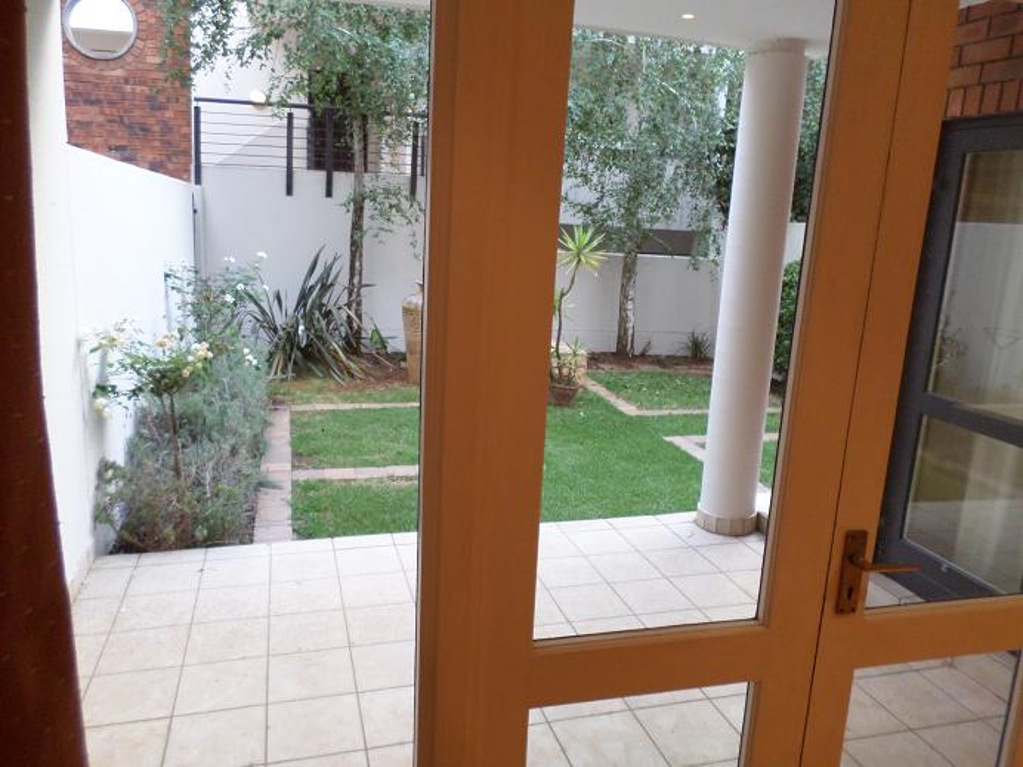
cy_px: 384
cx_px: 512
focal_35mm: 25
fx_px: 739
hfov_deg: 69.4
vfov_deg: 54.9
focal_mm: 4.5
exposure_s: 1/30
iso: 200
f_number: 2.5
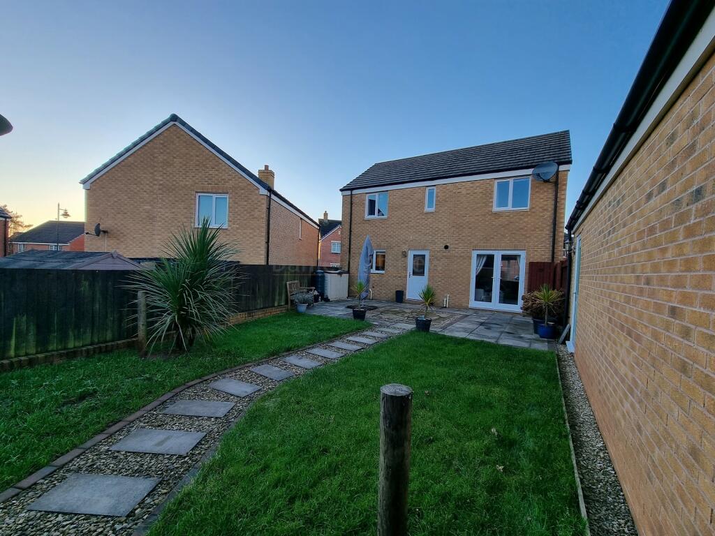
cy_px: 268
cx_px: 358
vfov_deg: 89.9
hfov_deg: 106.2
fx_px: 269
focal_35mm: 13
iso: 50
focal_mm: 2.2
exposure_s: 1/303
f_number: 2.2
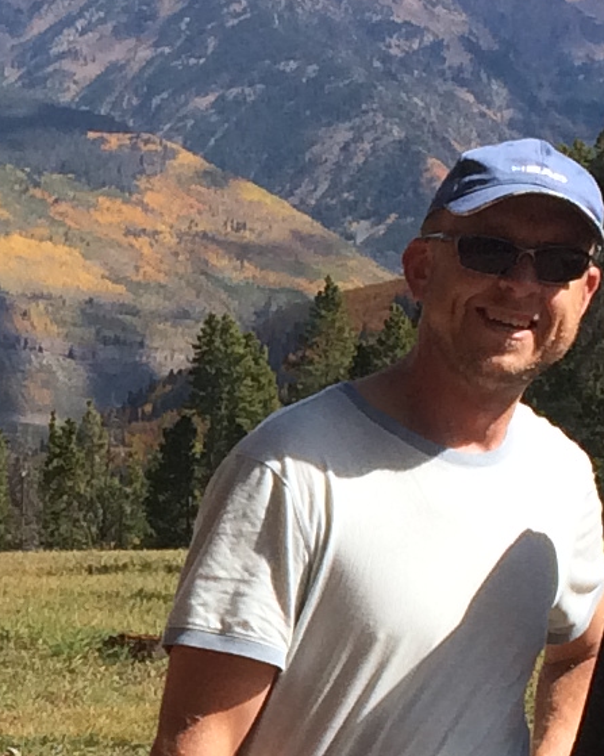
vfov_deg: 11.2
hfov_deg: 8.8
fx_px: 3822
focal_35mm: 171
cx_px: -301
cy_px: 732
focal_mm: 4.12
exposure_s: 1/1953
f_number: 2.2
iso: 40
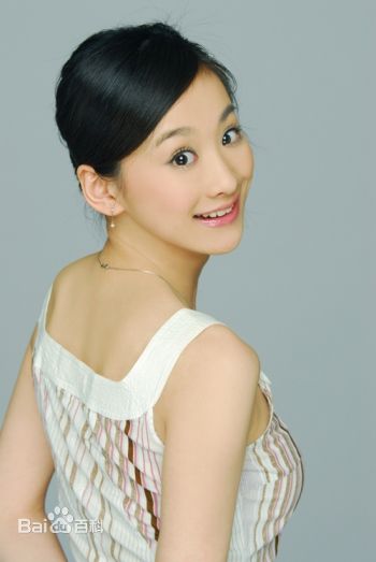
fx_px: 2226
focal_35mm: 142
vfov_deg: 14.4
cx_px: 188
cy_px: 281
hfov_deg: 9.7
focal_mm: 95
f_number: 6.3
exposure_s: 1/80
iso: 100
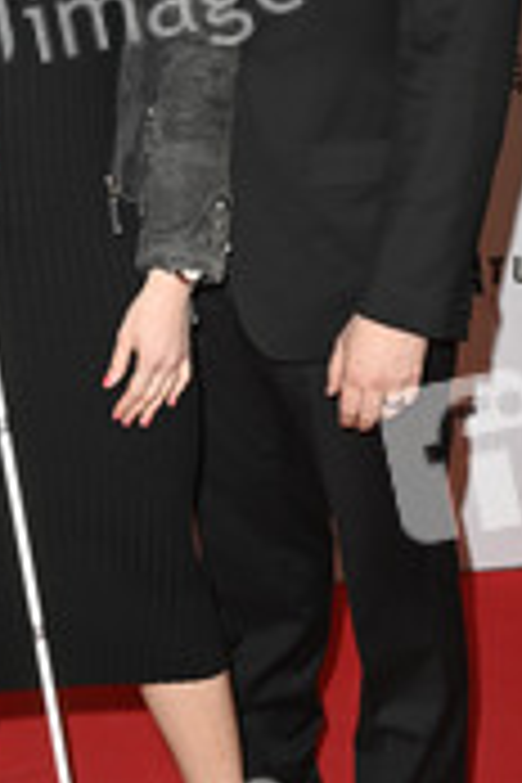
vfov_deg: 20.1
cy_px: 212
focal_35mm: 101
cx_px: 202
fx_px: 2197
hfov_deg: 13.5
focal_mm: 44
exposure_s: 1/250
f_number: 5.6
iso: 500
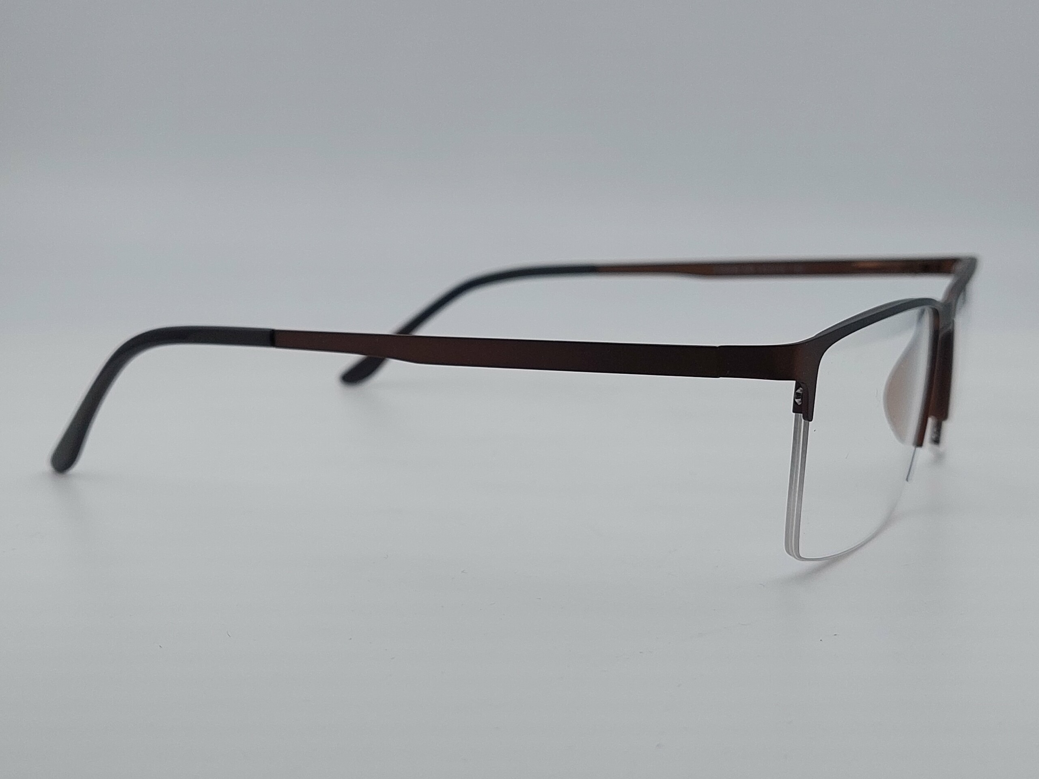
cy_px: 390
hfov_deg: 69.4
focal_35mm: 25
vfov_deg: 54.9
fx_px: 750
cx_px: 520
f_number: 1.8
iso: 40
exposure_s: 1/1600
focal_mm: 5.23
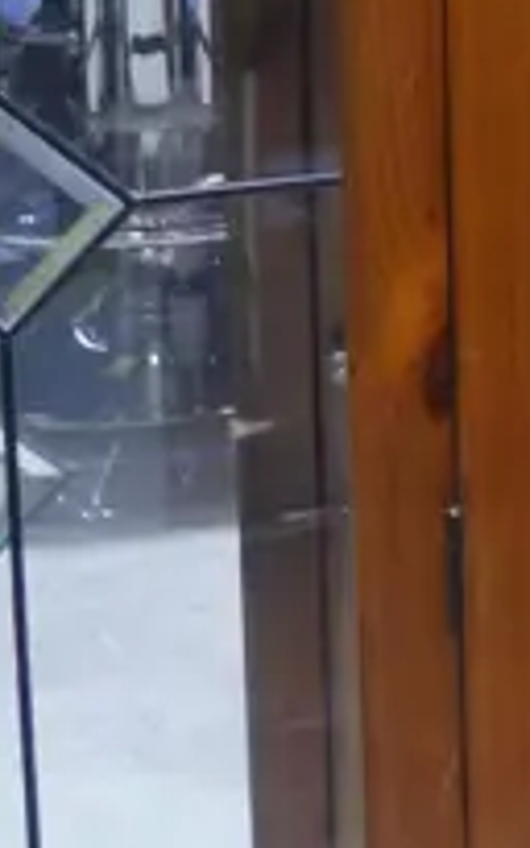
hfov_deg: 5.4
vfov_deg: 8.8
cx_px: 1501
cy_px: -360
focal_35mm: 233
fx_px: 5389
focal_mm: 22
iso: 1250
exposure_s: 1/60
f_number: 4.7
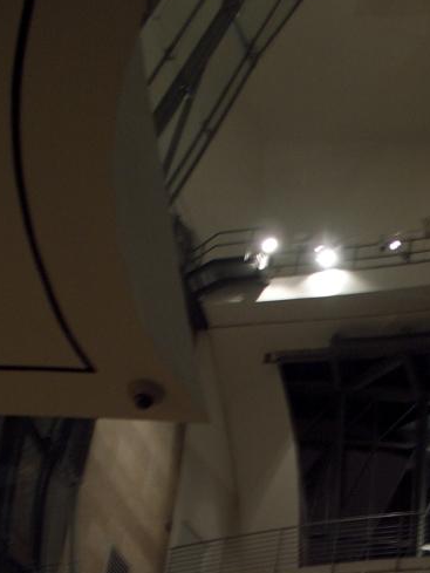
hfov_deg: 20.8
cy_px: 487
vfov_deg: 27.4
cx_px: 397
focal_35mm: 69
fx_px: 1142
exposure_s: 1/8
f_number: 2.8
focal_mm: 7.1
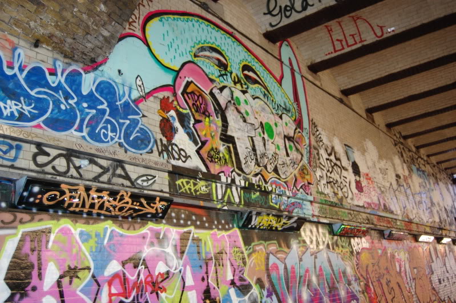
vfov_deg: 39.9
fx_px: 418
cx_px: 228
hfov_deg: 57.3
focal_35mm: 33
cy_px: 152
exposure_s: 1/6
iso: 400
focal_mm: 22
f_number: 3.8
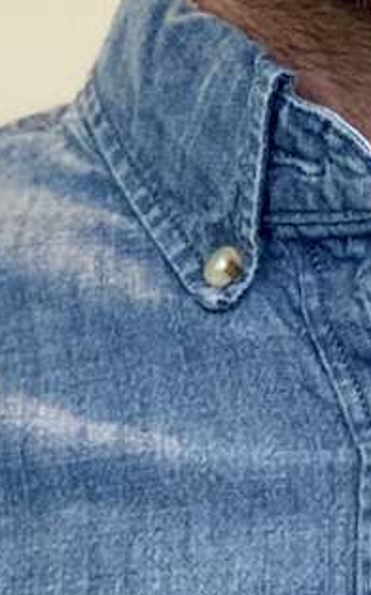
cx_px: 450
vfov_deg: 13.5
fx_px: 2364
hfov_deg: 8.9
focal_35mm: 146
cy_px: -288
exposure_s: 1/60
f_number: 2.2
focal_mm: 2.71
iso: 250
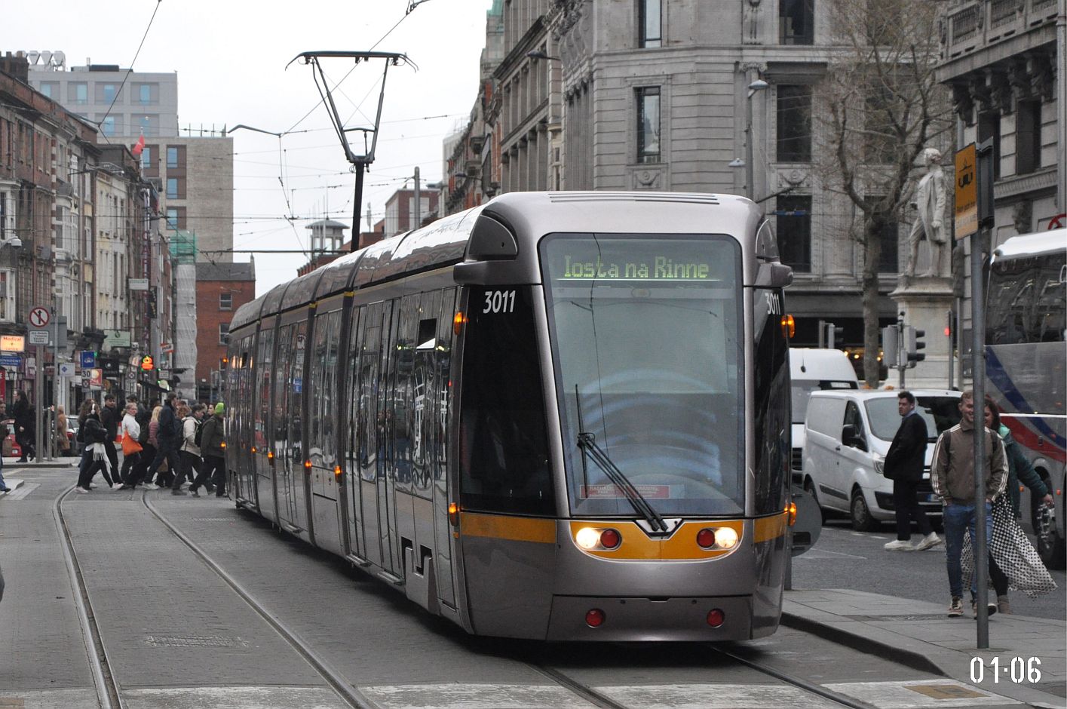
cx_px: 534
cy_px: 354
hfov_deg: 16.1
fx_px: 3775
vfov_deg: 10.7
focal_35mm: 128
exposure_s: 1/500
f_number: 5.6
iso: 1600
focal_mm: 85
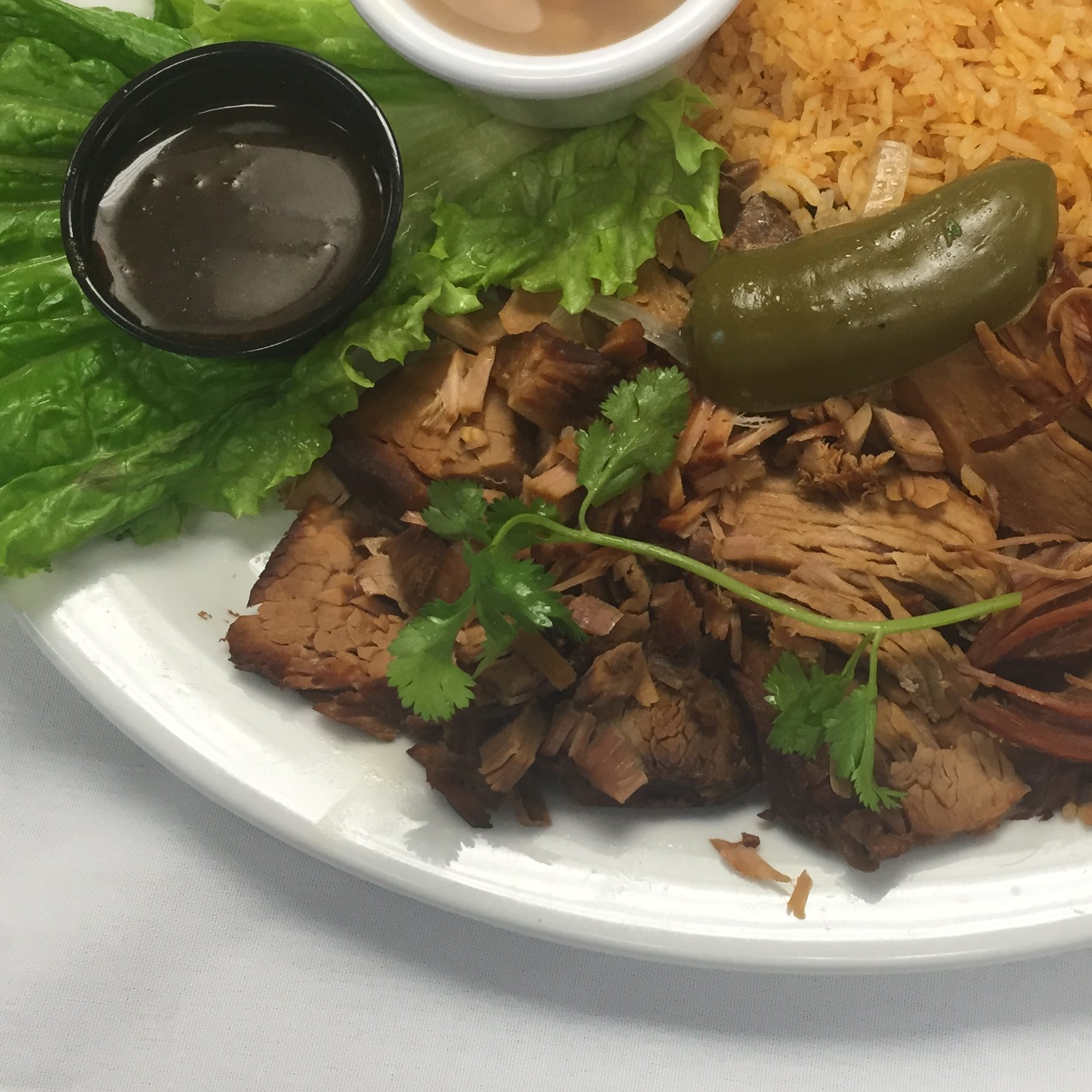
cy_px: 374
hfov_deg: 35.6
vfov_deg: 35.7
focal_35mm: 47
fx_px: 1677
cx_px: 754
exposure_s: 1/30
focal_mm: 4.15
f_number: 2.2
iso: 40
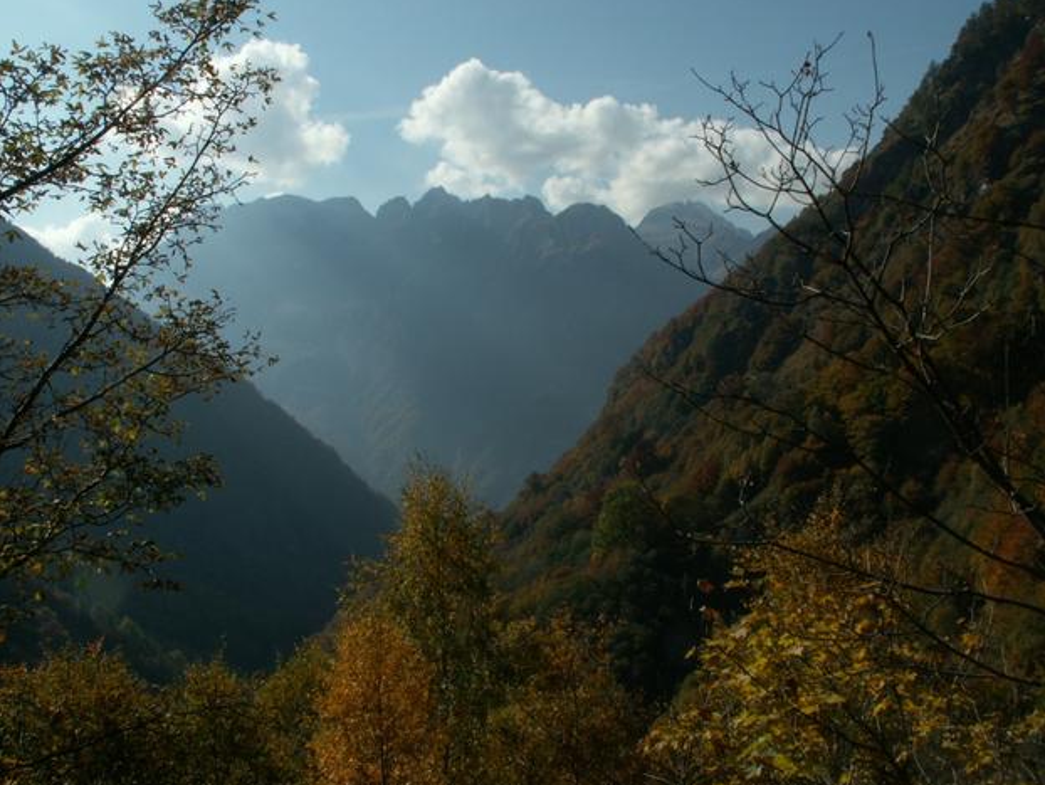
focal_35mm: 36
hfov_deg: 51.3
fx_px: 1087
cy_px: 393
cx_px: 509
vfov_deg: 39.7
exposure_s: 1/400
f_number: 8
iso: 50
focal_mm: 5.86
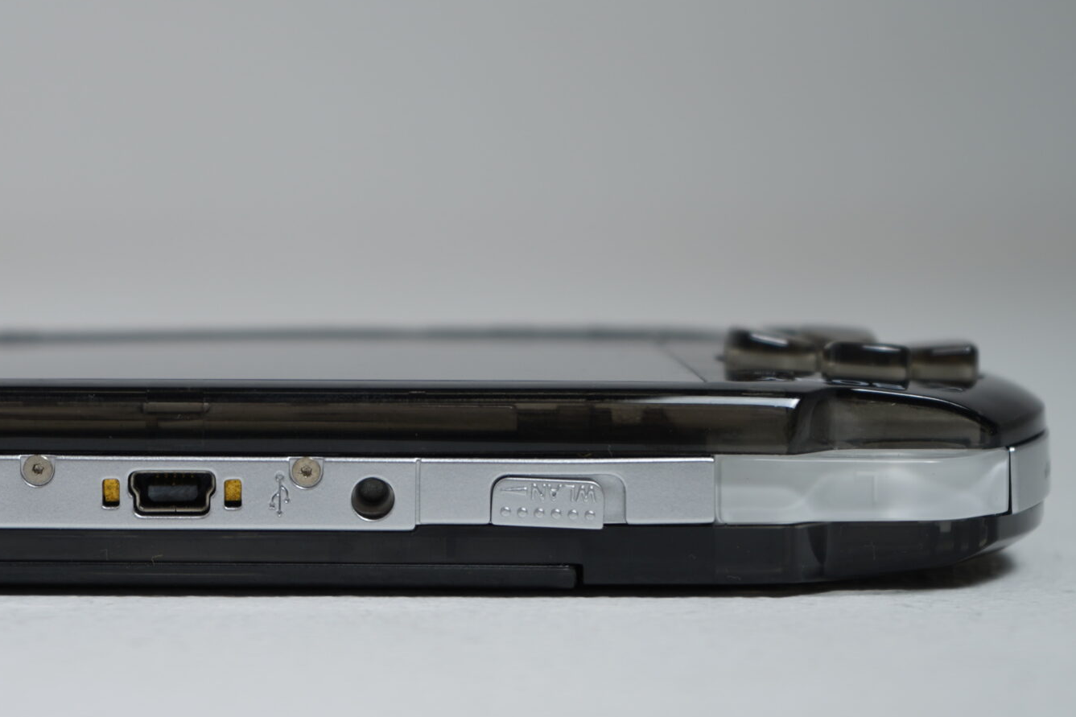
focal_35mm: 113
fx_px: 3377
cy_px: 392
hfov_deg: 17.9
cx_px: 183
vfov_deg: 12.1
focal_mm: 59
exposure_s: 1/13
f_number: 5.6
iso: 100
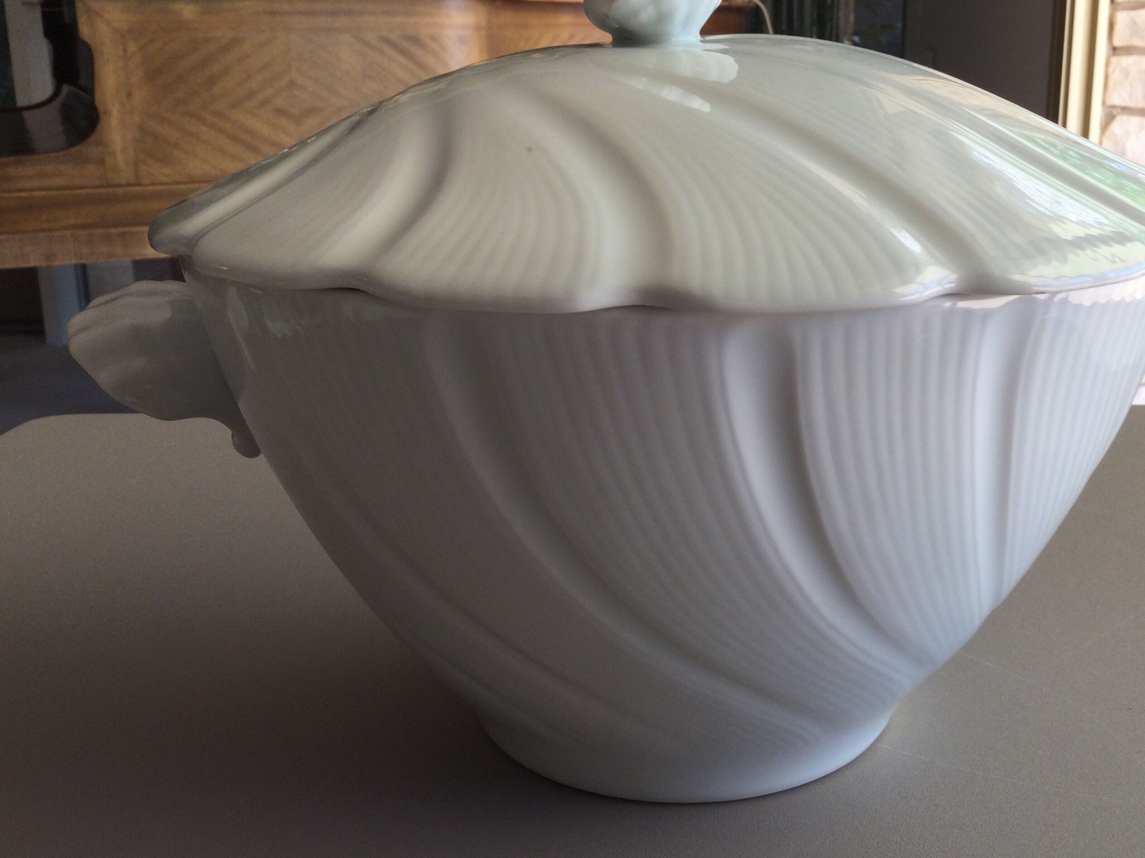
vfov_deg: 35.9
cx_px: 667
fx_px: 1323
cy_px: 404
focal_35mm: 40
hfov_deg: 46.6
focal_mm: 3.3
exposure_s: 1/100
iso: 25
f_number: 2.4
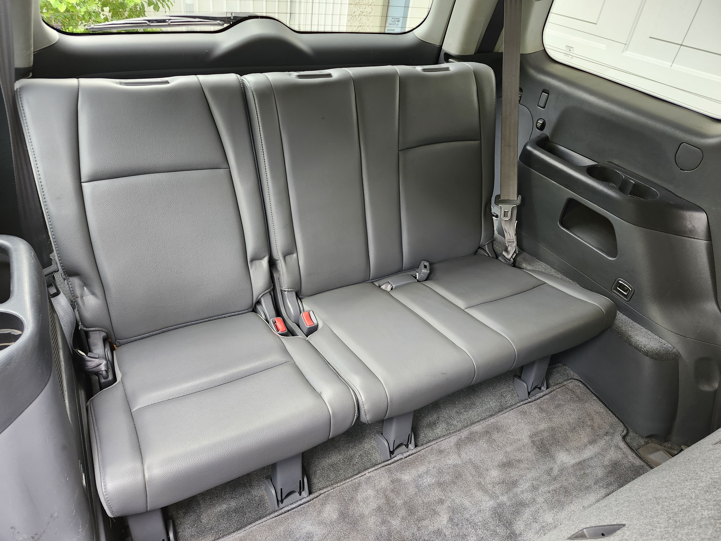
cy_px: 270
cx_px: 360
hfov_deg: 73.9
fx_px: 479
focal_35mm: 23
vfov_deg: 58.9
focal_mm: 5.54
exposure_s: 1/120
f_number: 1.8
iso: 400
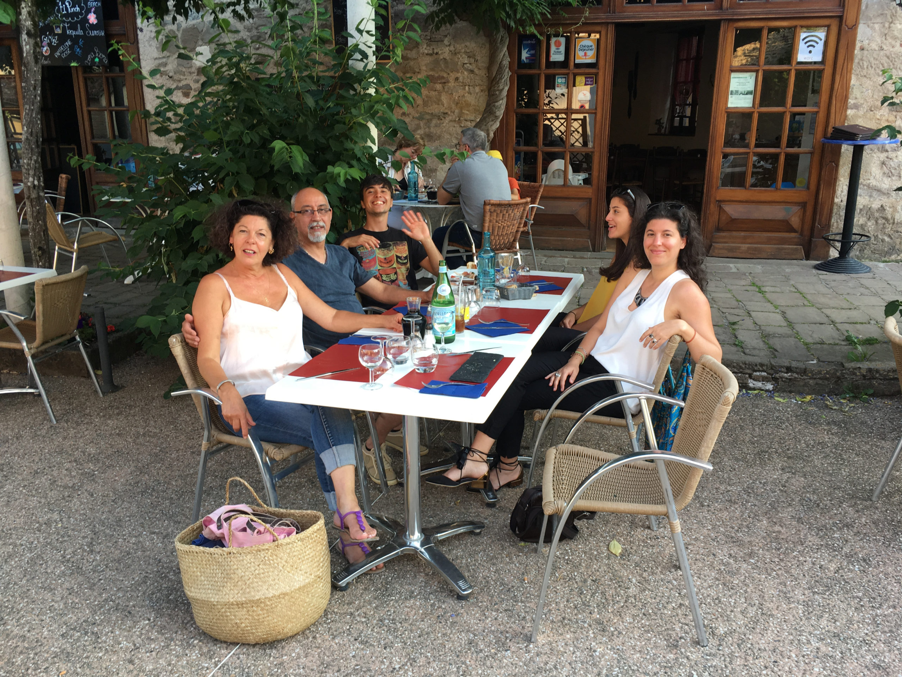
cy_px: 338
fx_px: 756
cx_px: 451
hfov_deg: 61.7
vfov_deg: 48.2
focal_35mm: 29
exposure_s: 1/50
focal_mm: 4.15
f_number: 2.2
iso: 25
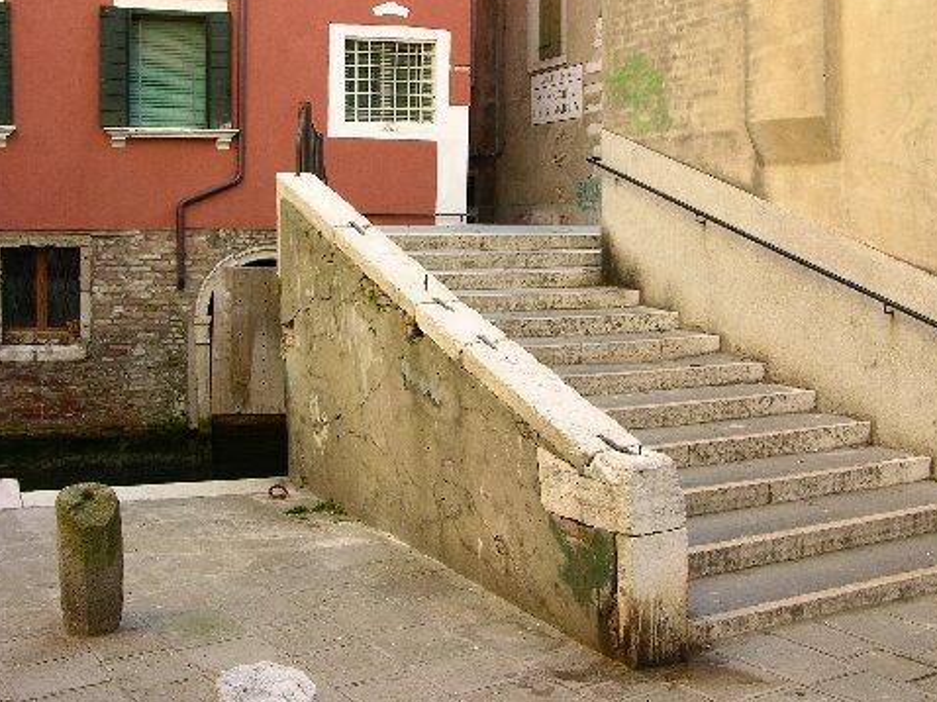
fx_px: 1163
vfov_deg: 33.4
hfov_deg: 43.8
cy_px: 275
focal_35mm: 43
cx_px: 505
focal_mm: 8.9
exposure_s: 1/67.7
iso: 50
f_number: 5
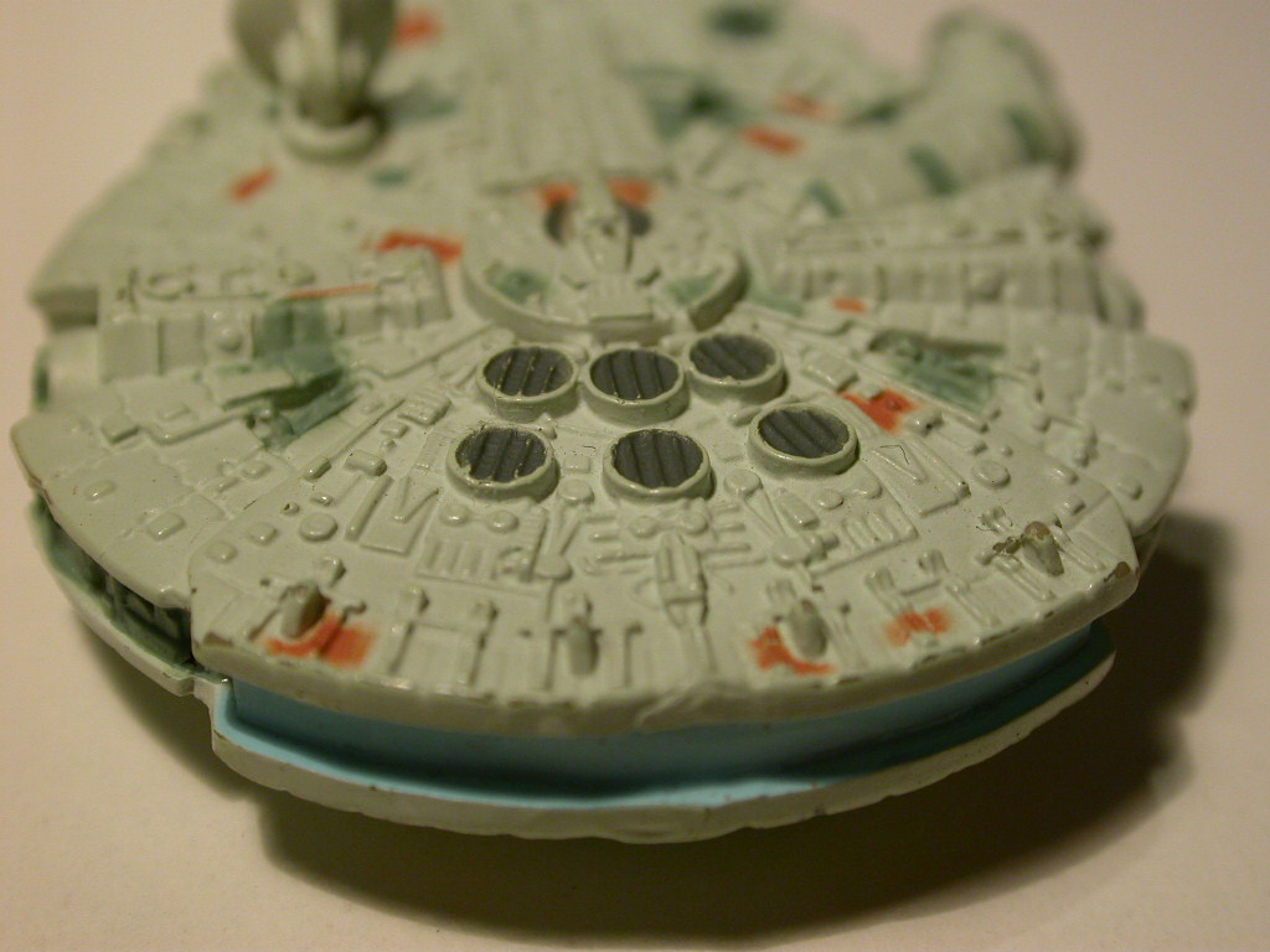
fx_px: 2642
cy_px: 476
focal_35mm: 72
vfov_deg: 20.4
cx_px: 635
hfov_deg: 27.0
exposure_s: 1/135
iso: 100
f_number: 4.3
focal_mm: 14.9
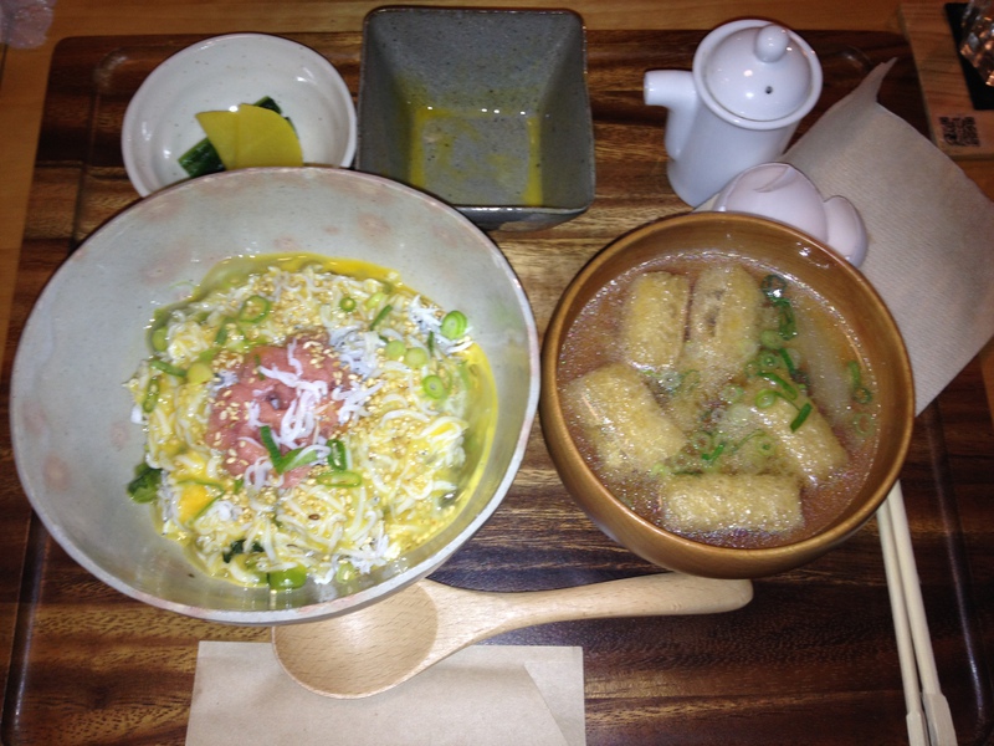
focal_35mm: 35
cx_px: 497
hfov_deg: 52.6
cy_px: 373
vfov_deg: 40.7
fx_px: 1005
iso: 50
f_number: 2.4
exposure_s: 1/31
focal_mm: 4.28
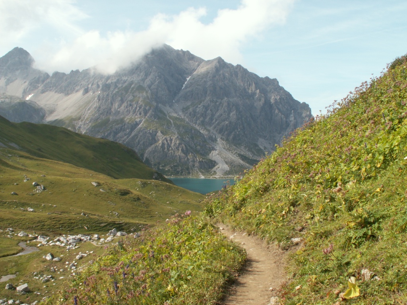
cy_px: 152
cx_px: 204
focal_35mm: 35
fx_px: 412
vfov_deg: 40.7
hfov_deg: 52.6
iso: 50
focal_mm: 5.86
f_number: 5.6
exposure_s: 1/160
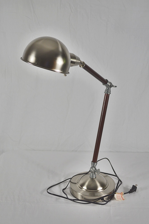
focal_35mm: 54
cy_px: 112
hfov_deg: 25.0
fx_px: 336
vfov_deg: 36.9
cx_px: 74
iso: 400
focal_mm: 36
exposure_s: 1/100
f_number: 5
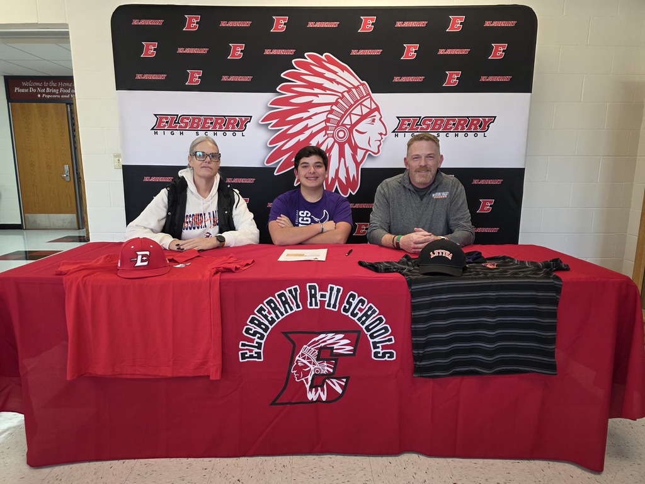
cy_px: 242
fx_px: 429
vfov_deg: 58.9
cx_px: 322
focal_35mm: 23
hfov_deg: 73.9
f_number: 1.7
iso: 200
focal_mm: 6.3
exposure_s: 1/180
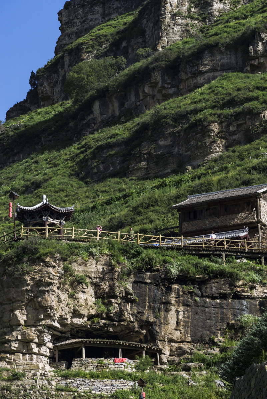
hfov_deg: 7.6
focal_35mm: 180
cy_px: 200
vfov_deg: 11.4
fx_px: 2001
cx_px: 134
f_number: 8
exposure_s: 1/500
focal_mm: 180
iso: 200
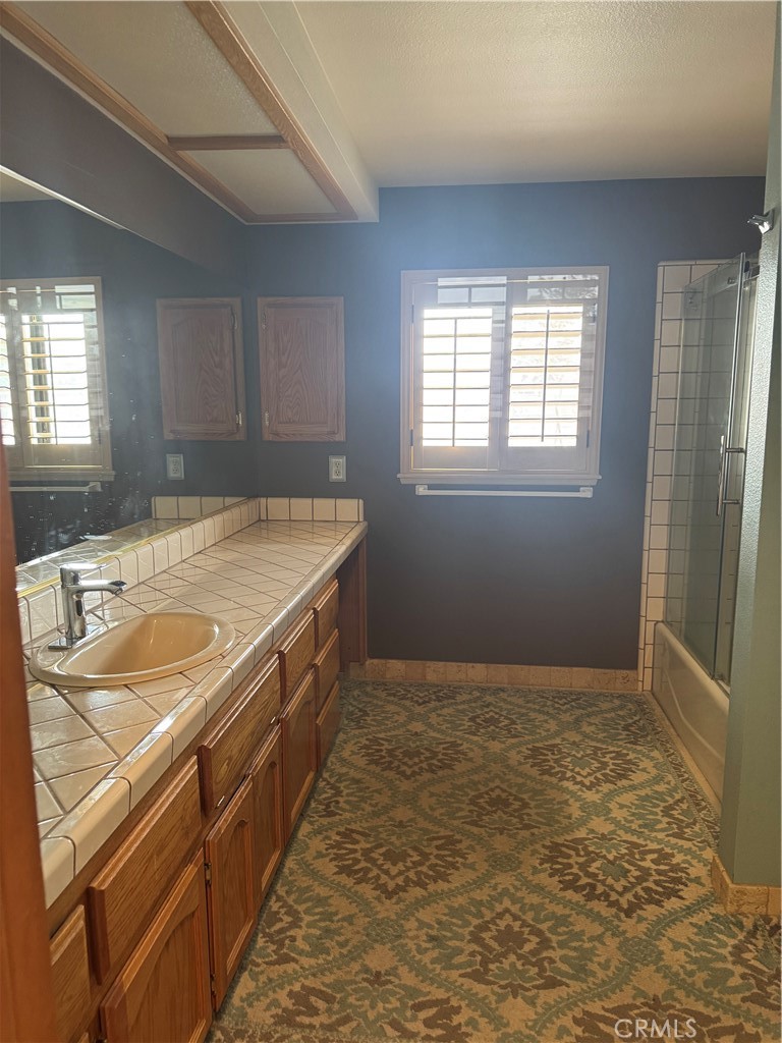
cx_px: 391
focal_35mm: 24
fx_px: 723
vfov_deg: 71.6
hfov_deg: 56.8
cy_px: 522
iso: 400
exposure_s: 1/60
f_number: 1.78
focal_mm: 6.76
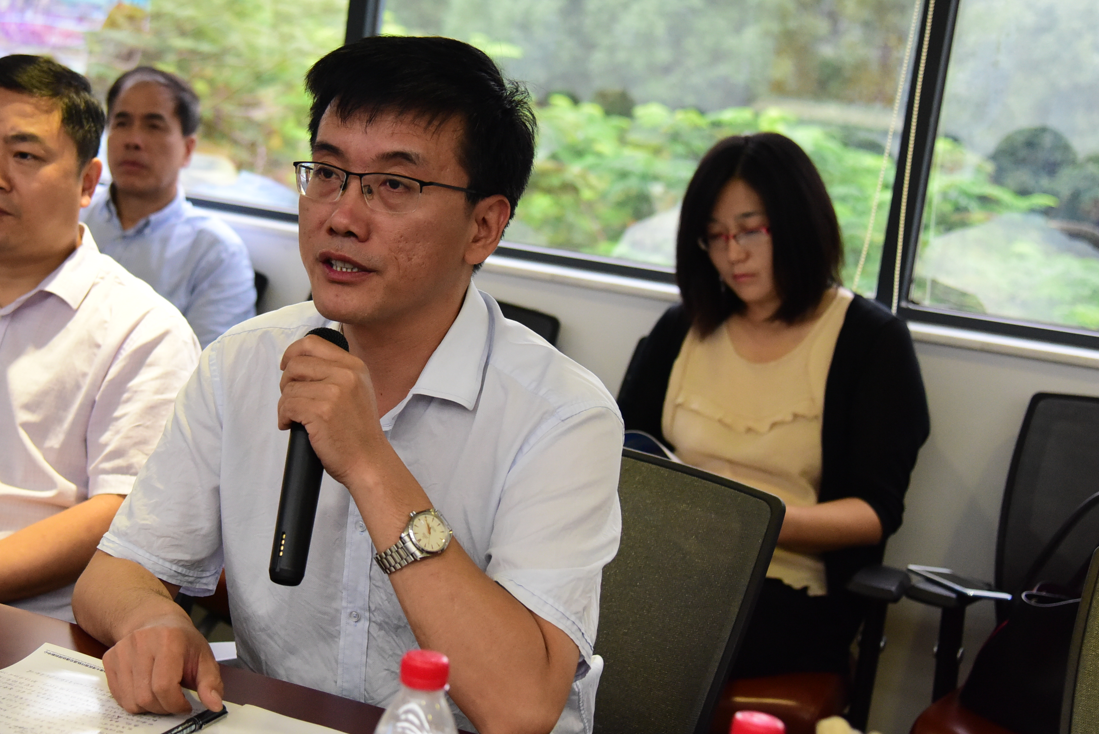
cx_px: 347
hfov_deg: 30.2
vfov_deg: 20.6
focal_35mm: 66
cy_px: 340
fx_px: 2015
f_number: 4
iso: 3200
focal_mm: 46
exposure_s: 1/160
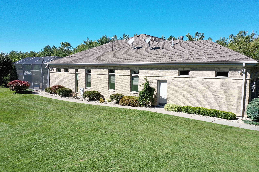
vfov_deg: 46.4
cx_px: 130
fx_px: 201
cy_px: 86
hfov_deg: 65.5
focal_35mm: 28
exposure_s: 1/400
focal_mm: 10.26
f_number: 3.5
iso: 400
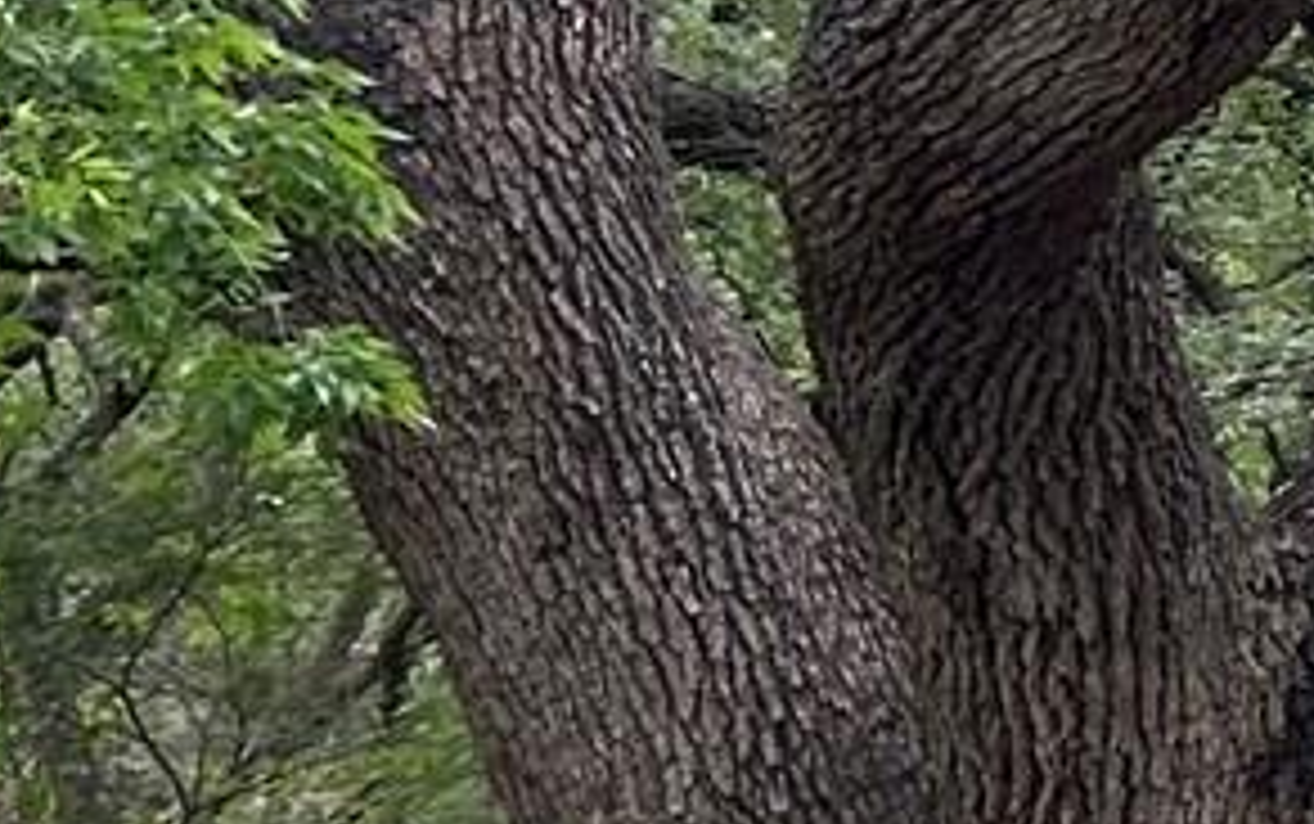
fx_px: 6917
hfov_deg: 9.4
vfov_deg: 6.7
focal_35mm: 193
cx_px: 3388
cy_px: -342
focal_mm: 5.7
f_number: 1.5
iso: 50
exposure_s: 1/601
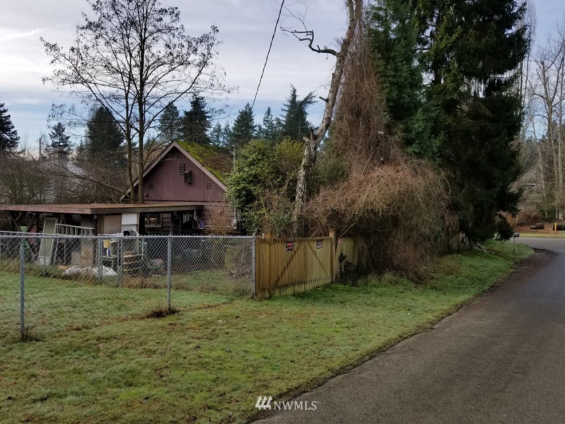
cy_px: 205
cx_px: 287
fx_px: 441
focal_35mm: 27
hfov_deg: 65.3
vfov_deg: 51.4
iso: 50
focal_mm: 4.25
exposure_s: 1/1600
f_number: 1.7
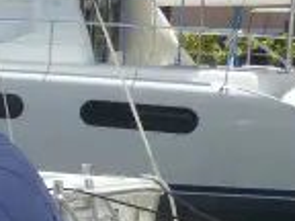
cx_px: -496
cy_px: 286
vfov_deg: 8.8
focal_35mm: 167
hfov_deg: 9.9
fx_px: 1423
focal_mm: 5.4
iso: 100
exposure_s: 1/1300
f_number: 4
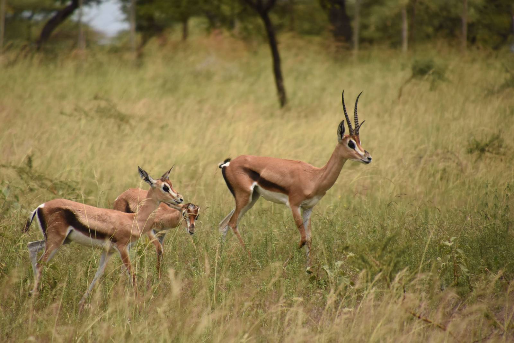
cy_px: 172
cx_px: 257
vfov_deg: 3.1
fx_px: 6425
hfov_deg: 4.6
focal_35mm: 450
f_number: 6.3
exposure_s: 1/3200
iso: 640
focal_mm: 300
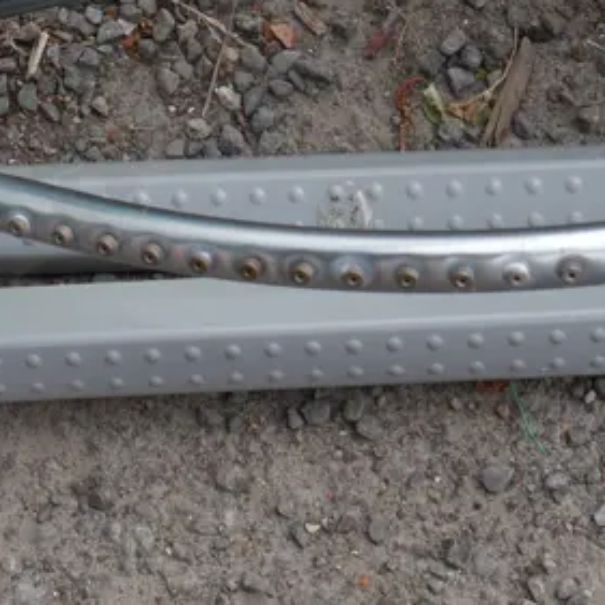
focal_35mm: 129
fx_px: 2551
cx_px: 183
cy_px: 92
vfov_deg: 13.4
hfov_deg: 13.5
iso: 200
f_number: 6.3
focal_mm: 20
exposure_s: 1/250
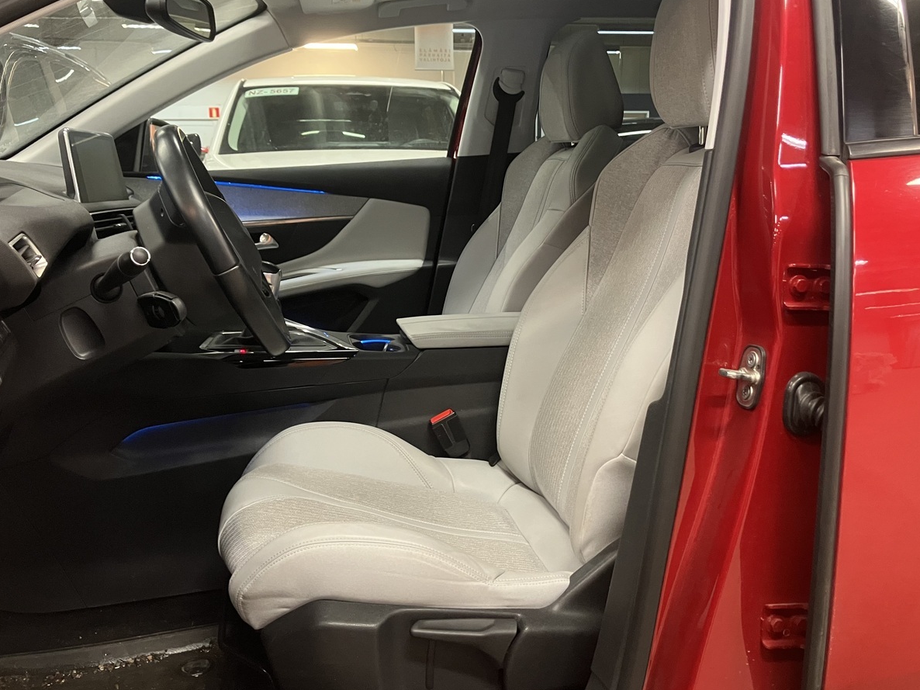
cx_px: 458
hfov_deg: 54.0
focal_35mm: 34
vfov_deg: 41.6
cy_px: 279
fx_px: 903
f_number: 1.8
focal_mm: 3.99
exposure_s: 1/33
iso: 320
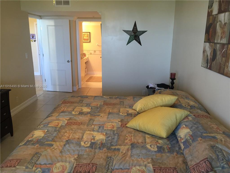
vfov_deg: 48.2
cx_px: 115
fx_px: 193
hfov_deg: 61.7
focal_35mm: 29
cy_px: 86
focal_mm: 4.15
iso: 80
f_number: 2.2
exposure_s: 1/30
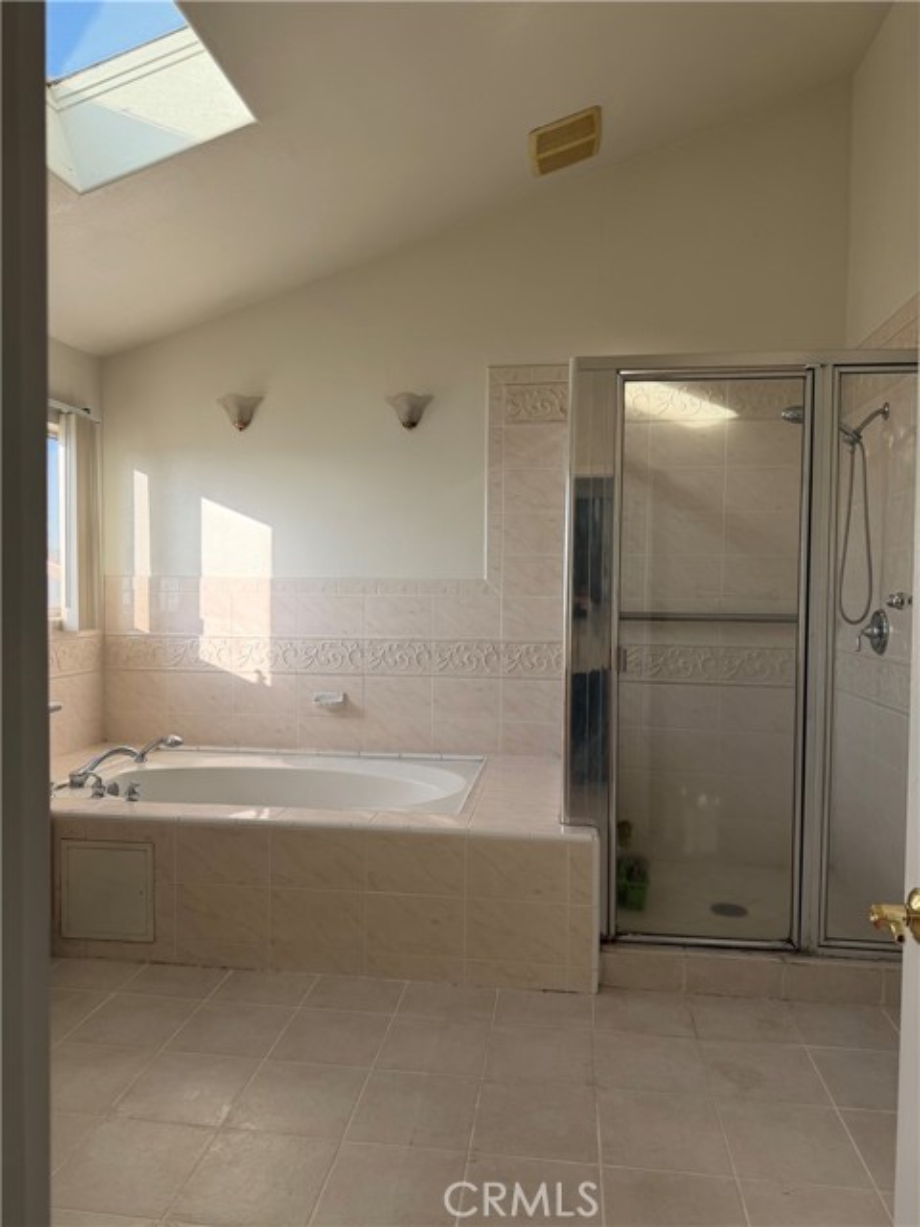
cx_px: 460
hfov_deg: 56.8
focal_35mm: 24
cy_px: 614
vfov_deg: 71.6
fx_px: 850
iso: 100
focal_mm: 6.76
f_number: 1.78
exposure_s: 1/584
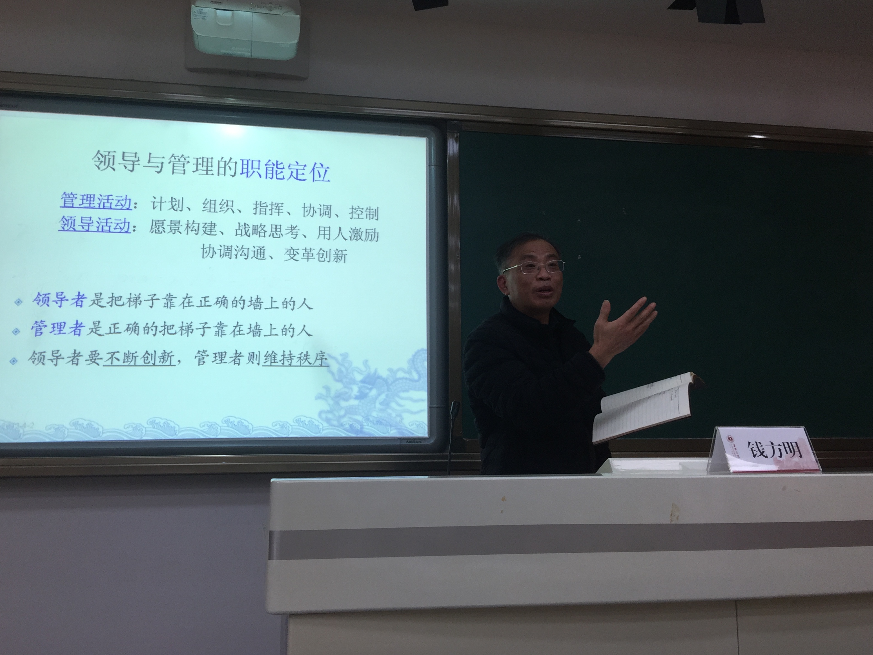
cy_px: 297
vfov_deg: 40.7
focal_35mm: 35
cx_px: 435
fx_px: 883
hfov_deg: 52.6
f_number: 2.2
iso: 40
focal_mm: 4.15
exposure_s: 1/50
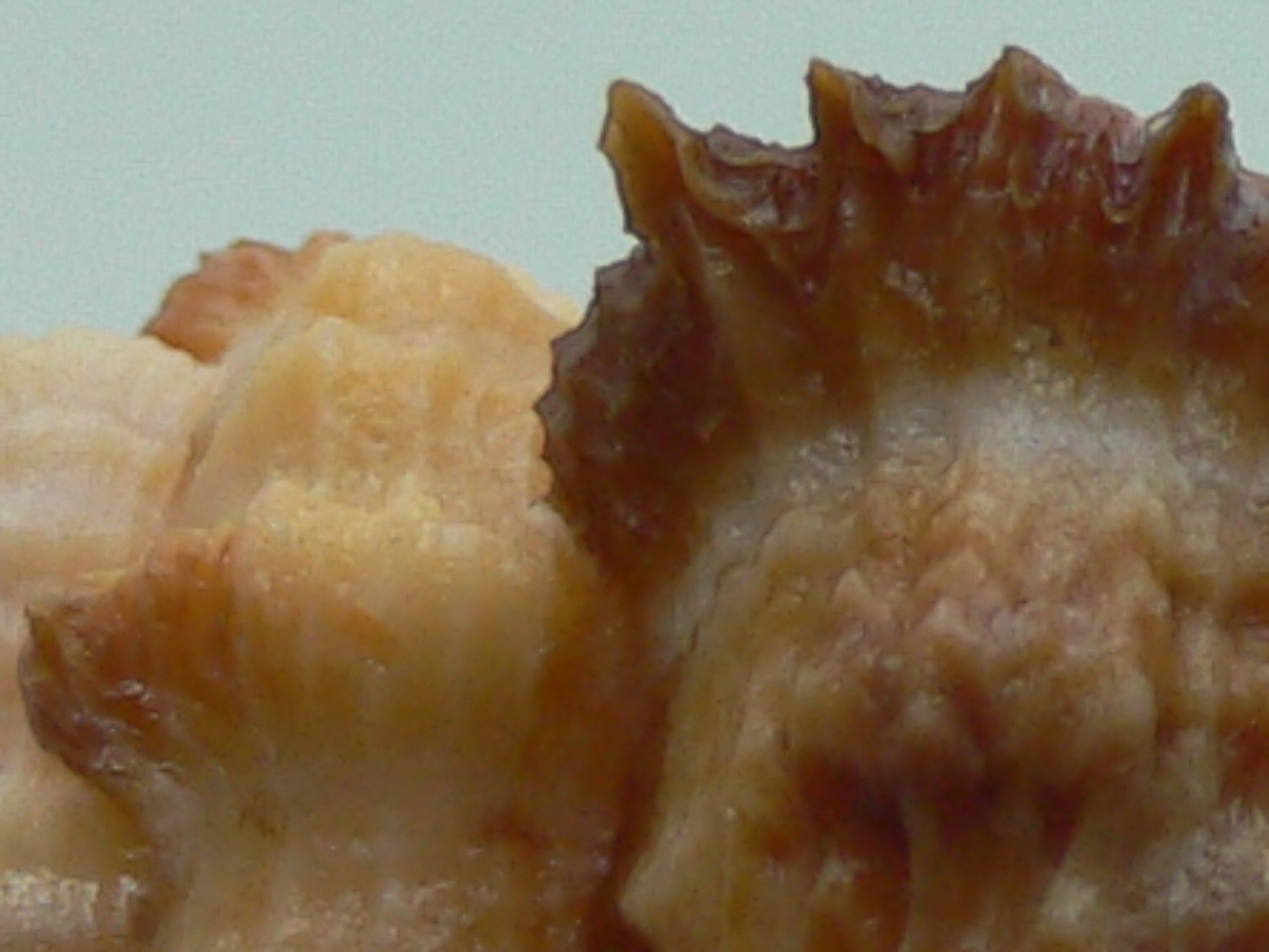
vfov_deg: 9.2
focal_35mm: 159
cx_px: 1609
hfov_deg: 12.1
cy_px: 1212
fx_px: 5829
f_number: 2.8
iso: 80
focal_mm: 4.6
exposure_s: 1/60
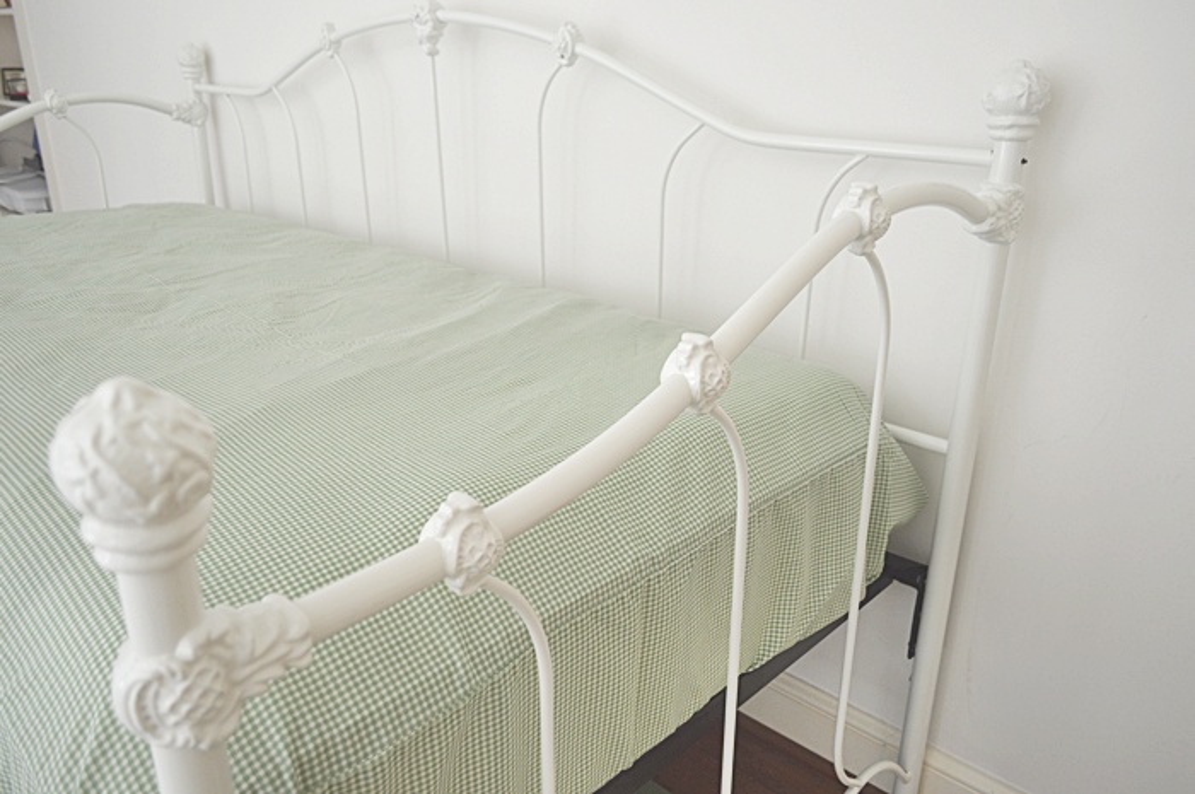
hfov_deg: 67.4
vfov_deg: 47.8
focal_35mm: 27
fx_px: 895
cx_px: 598
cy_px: 397
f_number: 3.5
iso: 400
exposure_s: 1/50
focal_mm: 18
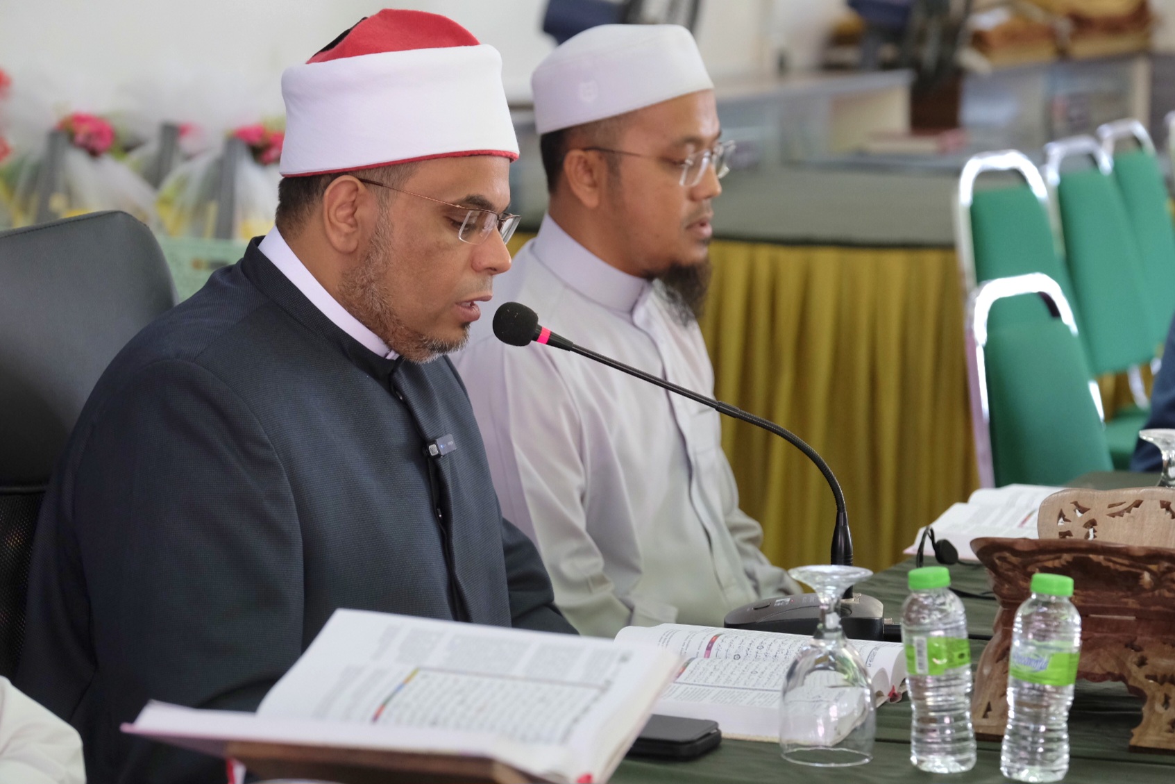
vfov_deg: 10.1
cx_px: 588
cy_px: 392
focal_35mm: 136
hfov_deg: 15.1
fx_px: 4439
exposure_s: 1/60.2
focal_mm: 90.6
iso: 2000
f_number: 4
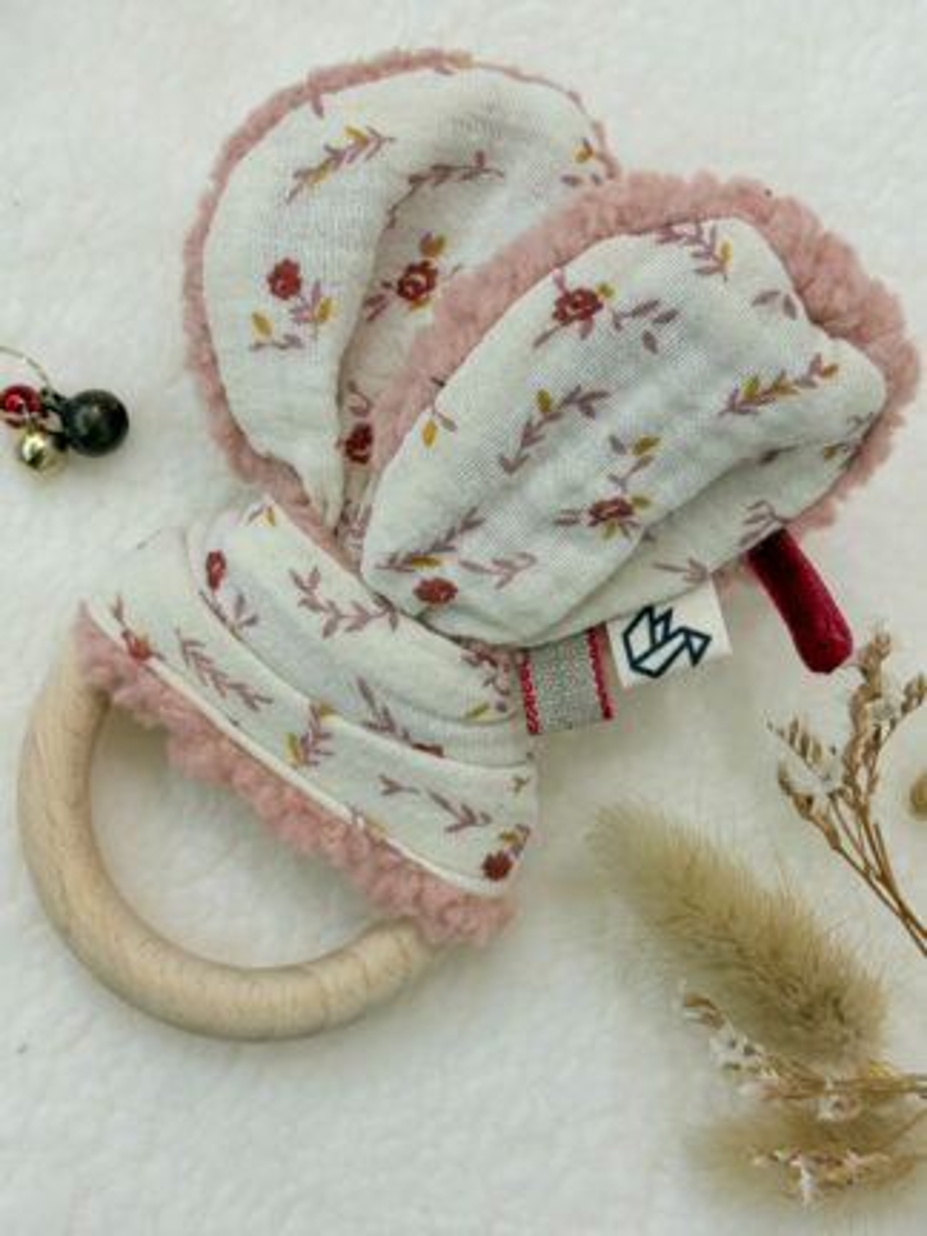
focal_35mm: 48
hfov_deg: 30.3
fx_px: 1714
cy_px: 618
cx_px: 464
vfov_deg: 39.7
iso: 100
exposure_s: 1/50
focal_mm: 6.76
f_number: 1.78
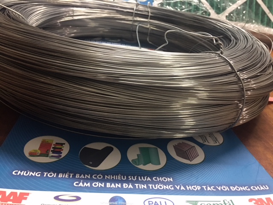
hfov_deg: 61.7
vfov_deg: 48.2
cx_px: 136
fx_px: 229
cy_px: 102
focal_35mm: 29
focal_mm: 4.15
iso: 125
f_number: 2.2
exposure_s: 1/8
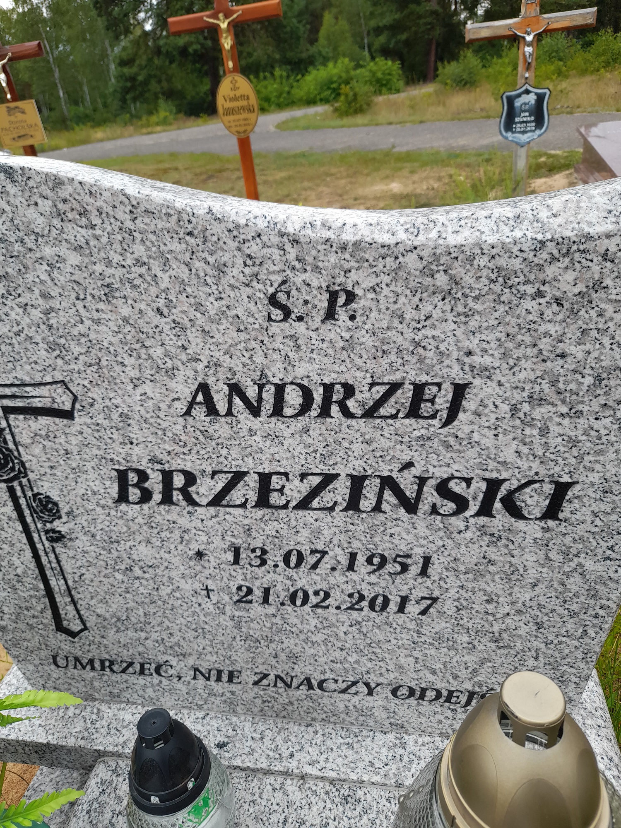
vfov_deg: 69.4
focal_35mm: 25
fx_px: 598
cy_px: 414
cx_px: 310
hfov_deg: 54.9
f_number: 2
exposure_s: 1/100
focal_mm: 4.6
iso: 20
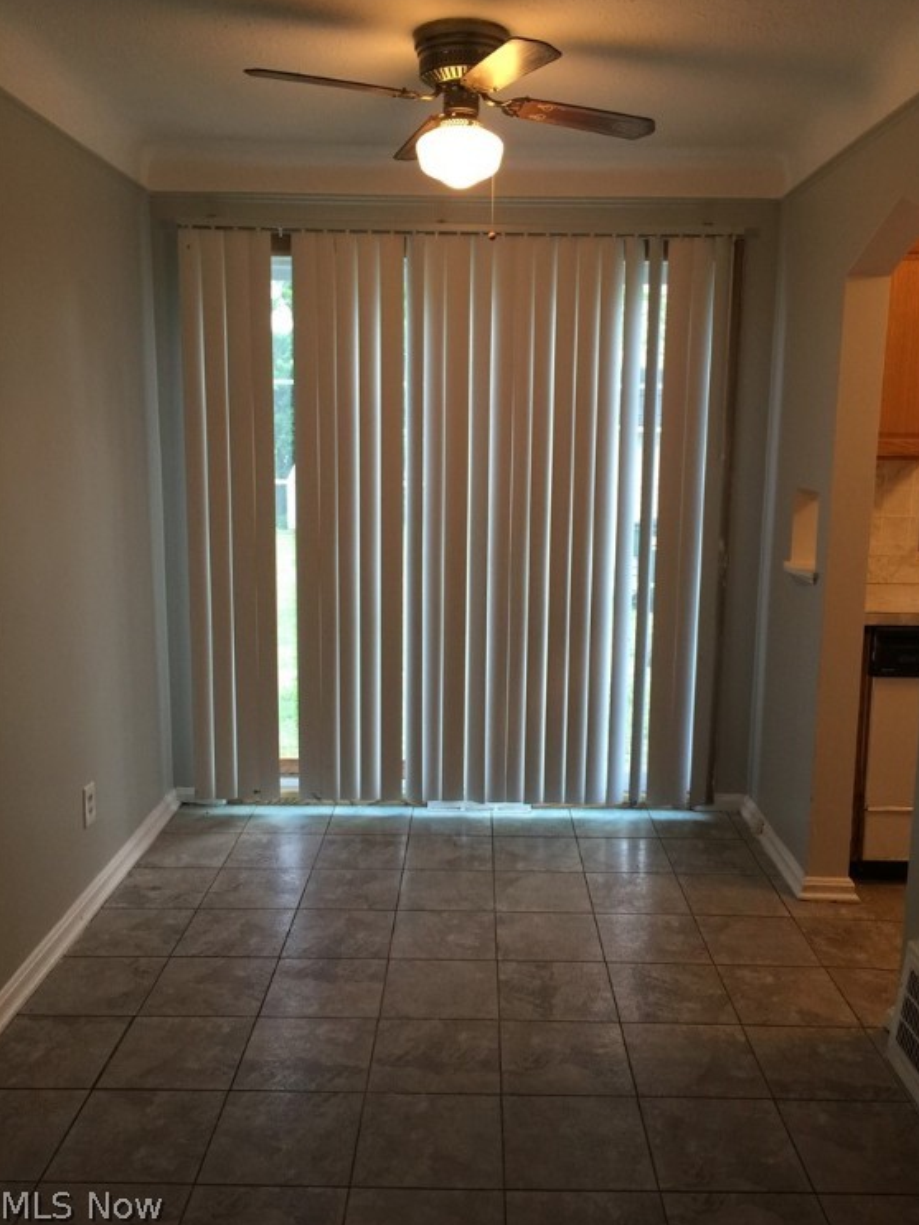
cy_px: 599
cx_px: 467
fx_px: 1061
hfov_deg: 46.8
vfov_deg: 59.9
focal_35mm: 30
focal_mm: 4.15
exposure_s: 1/30
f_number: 2.2
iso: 50
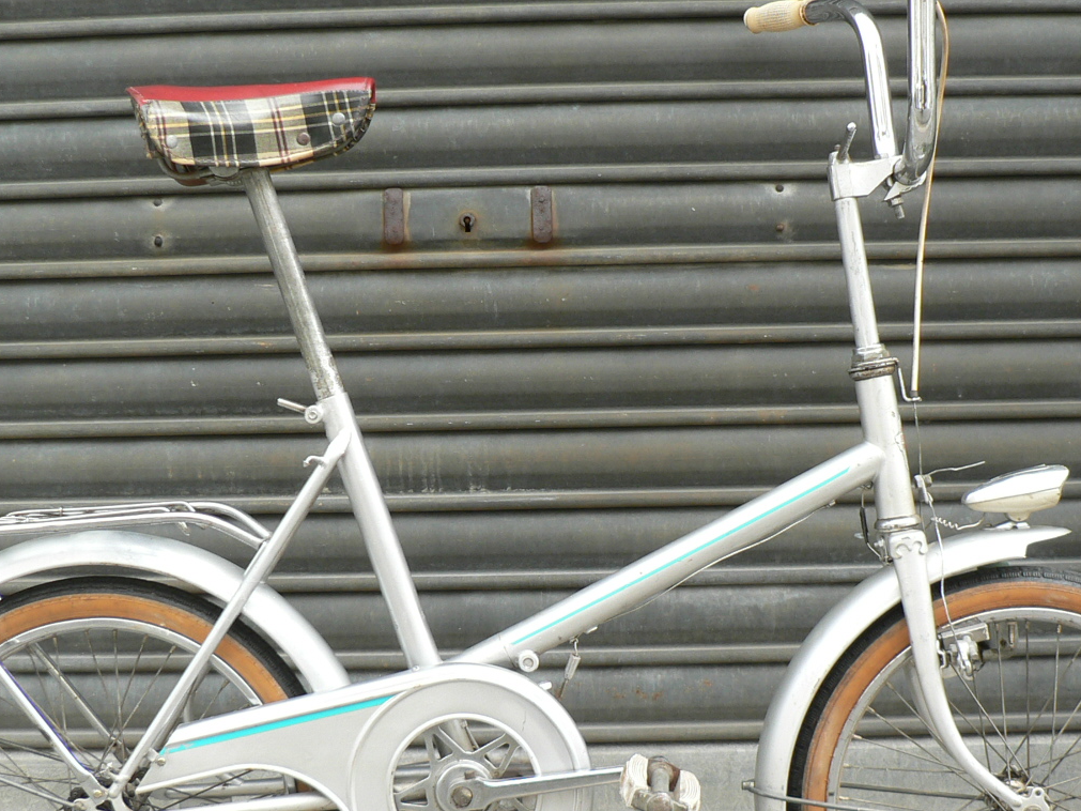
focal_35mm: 57
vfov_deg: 25.6
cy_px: 435
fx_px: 1780
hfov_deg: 33.8
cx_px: 534
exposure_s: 1/80
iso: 80
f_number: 3.2
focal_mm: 6
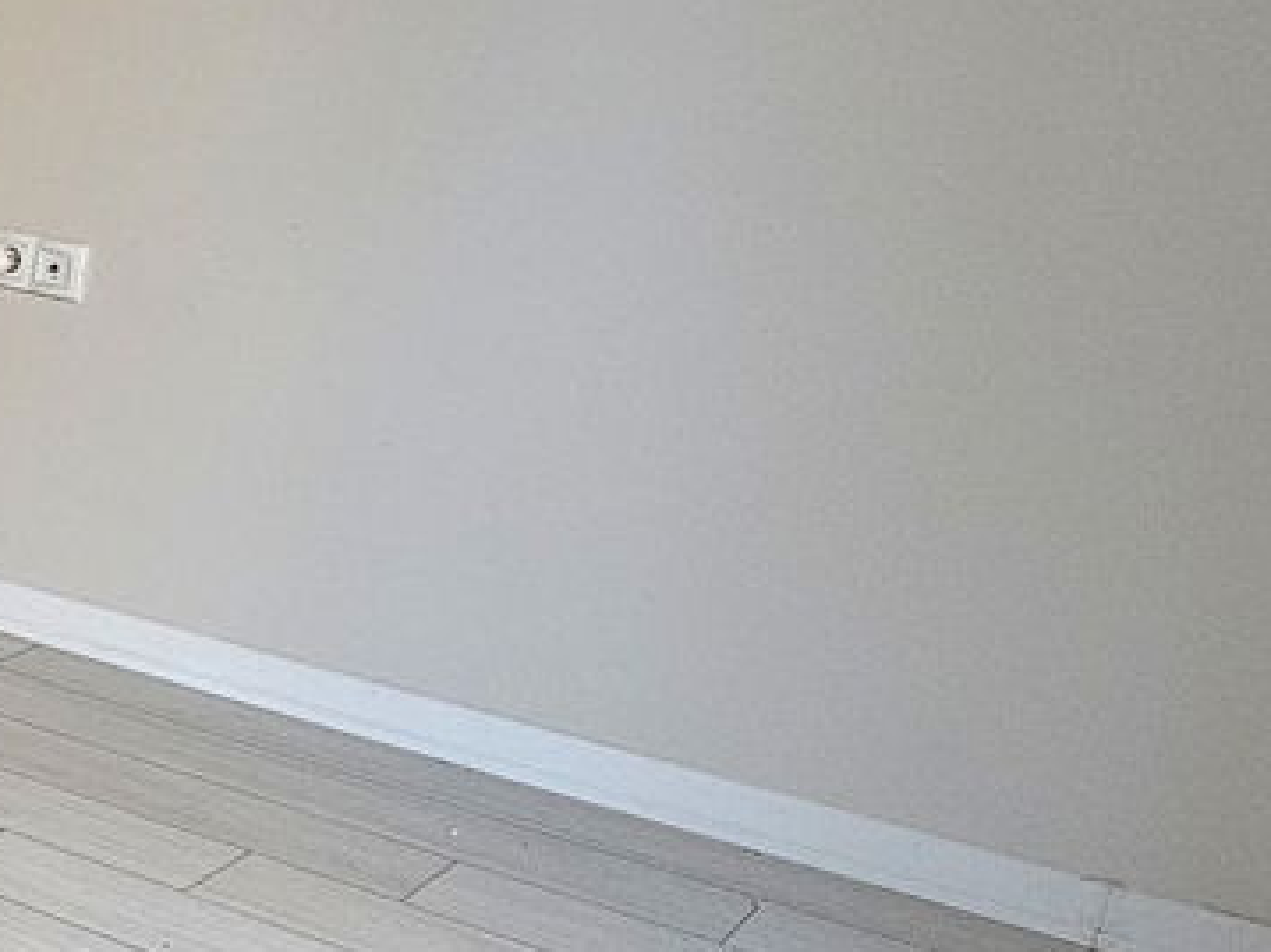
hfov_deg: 24.3
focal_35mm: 58
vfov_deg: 25.1
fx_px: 2129
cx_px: -733
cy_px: 361
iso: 320
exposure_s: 1/101
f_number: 2.2
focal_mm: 2.2
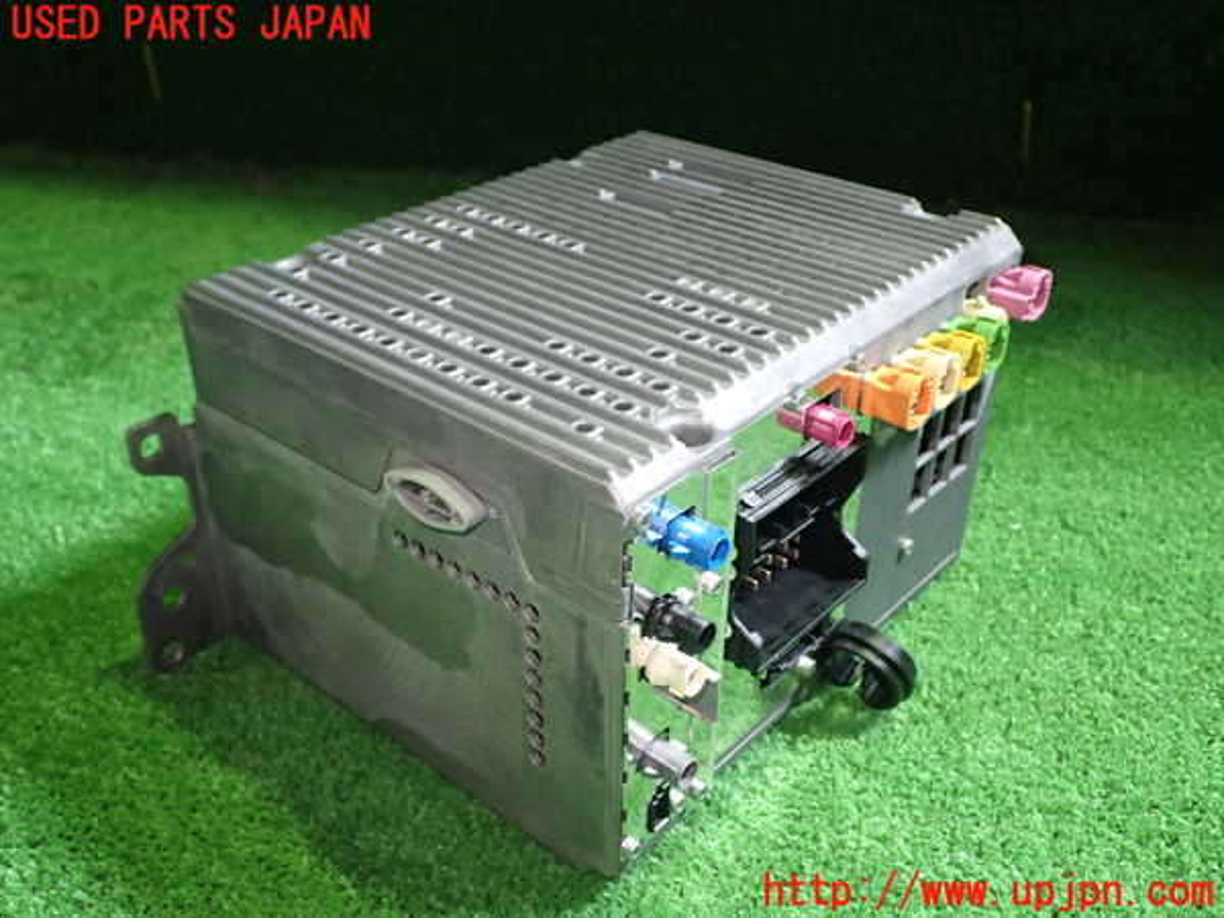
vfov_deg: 39.7
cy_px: 459
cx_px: 612
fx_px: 1273
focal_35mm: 36
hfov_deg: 51.4
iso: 500
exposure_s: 1/40
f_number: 2.5
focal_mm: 6.37
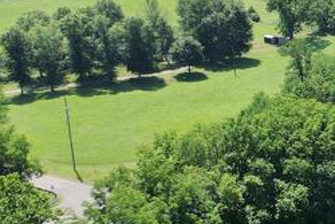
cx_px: 486
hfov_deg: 19.9
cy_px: 174
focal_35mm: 90
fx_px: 838
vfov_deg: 15.1
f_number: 2.8
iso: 110
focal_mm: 8.38
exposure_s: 1/2000
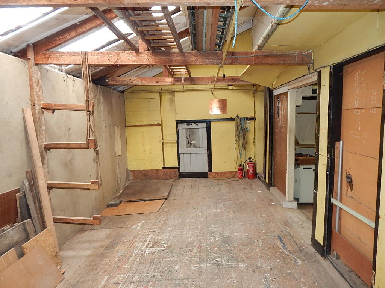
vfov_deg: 61.1
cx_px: 192
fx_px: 245
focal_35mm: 22
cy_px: 144
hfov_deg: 76.4
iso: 125
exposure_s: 1/30
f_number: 3
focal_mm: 4
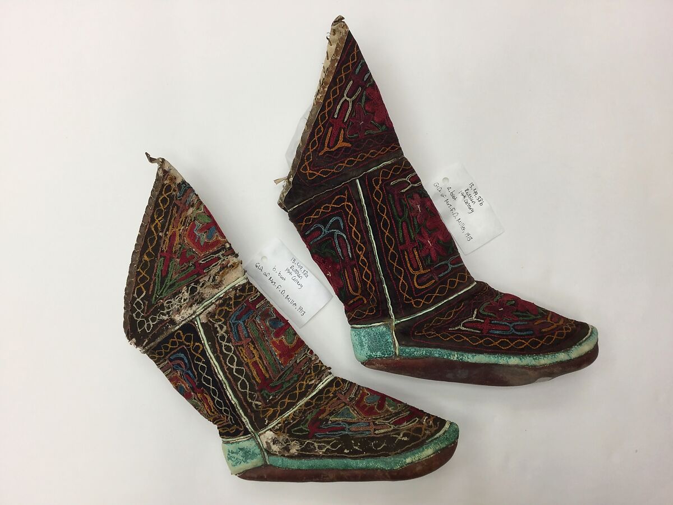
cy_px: 252
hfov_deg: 58.4
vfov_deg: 45.4
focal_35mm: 31
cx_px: 336
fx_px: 603
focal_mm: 3.3
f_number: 2.4
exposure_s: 1/60
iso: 32
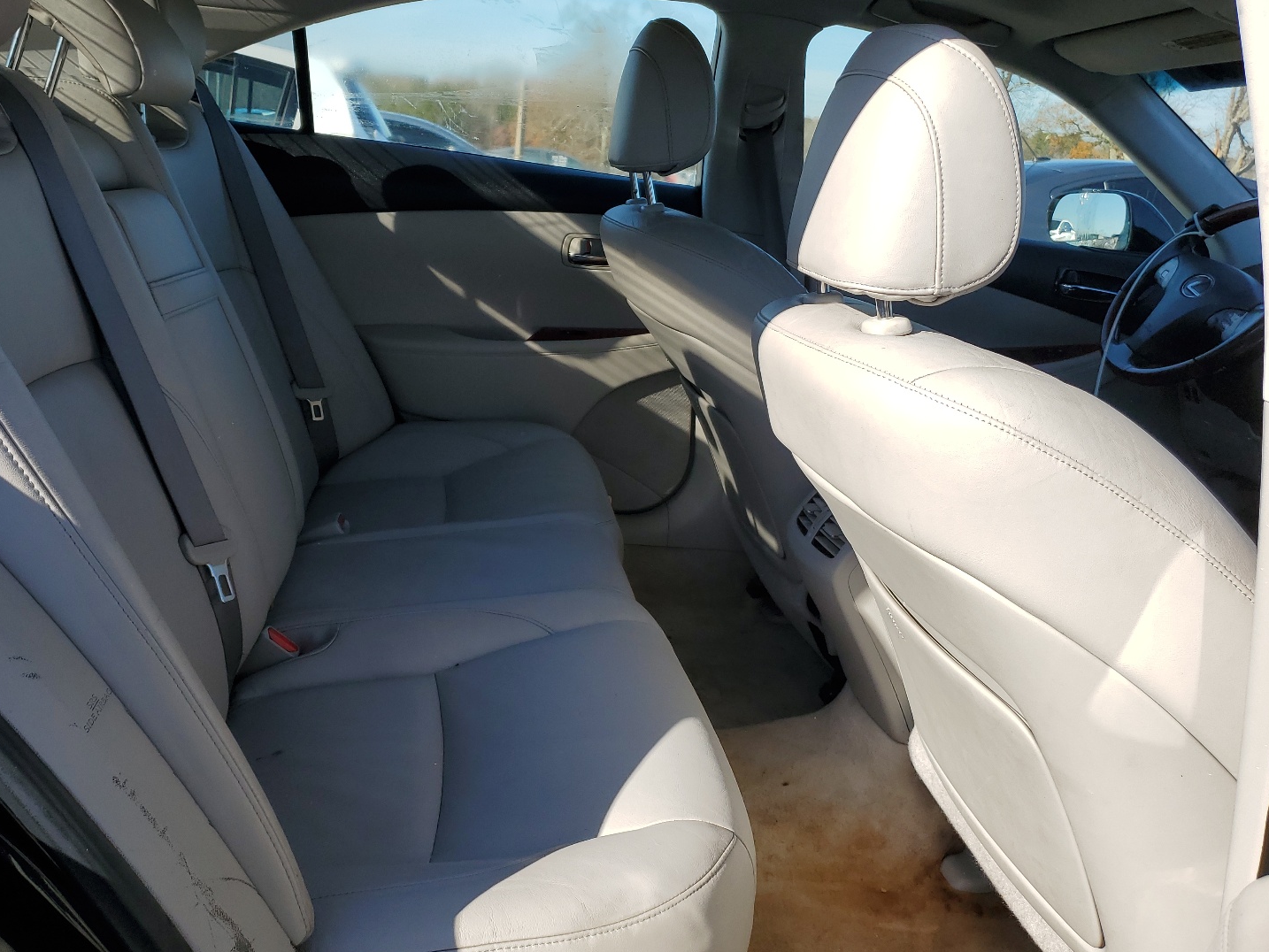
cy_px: 430
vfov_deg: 48.2
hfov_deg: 61.5
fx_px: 1063
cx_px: 571
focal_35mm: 29
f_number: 1.5
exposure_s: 1/1667
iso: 50
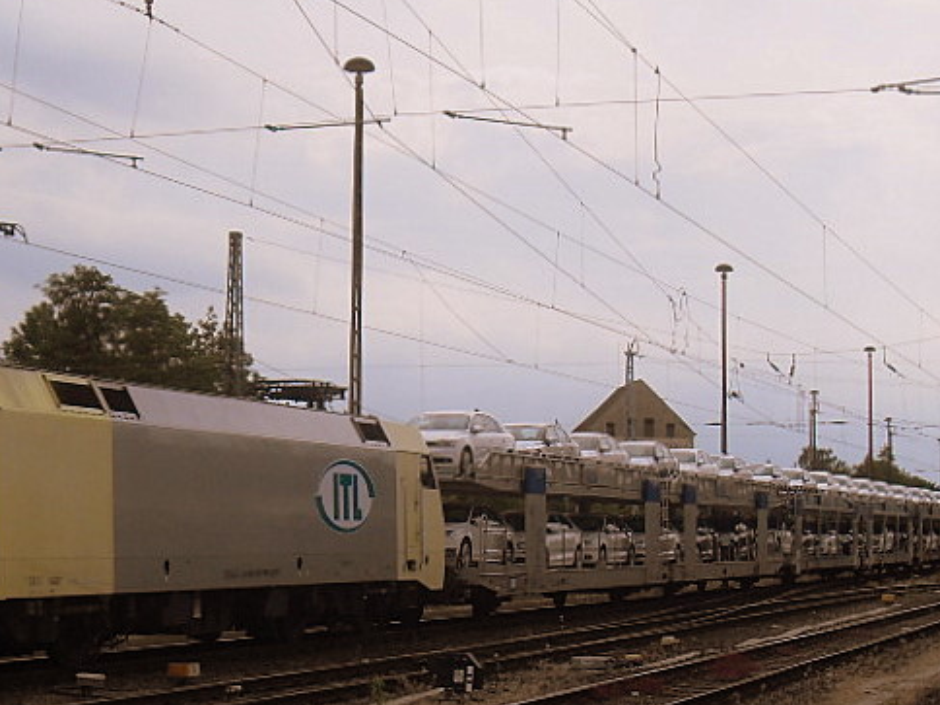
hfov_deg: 27.0
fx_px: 1955
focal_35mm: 72
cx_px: 542
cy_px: 453
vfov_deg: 20.4
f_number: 7
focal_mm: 6.3
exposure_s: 1/350
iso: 80
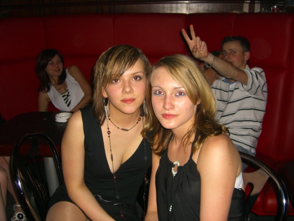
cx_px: 147
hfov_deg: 49.0
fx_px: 323
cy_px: 110
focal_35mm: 38
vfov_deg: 37.7
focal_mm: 7.9
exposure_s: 1/60
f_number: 2.8
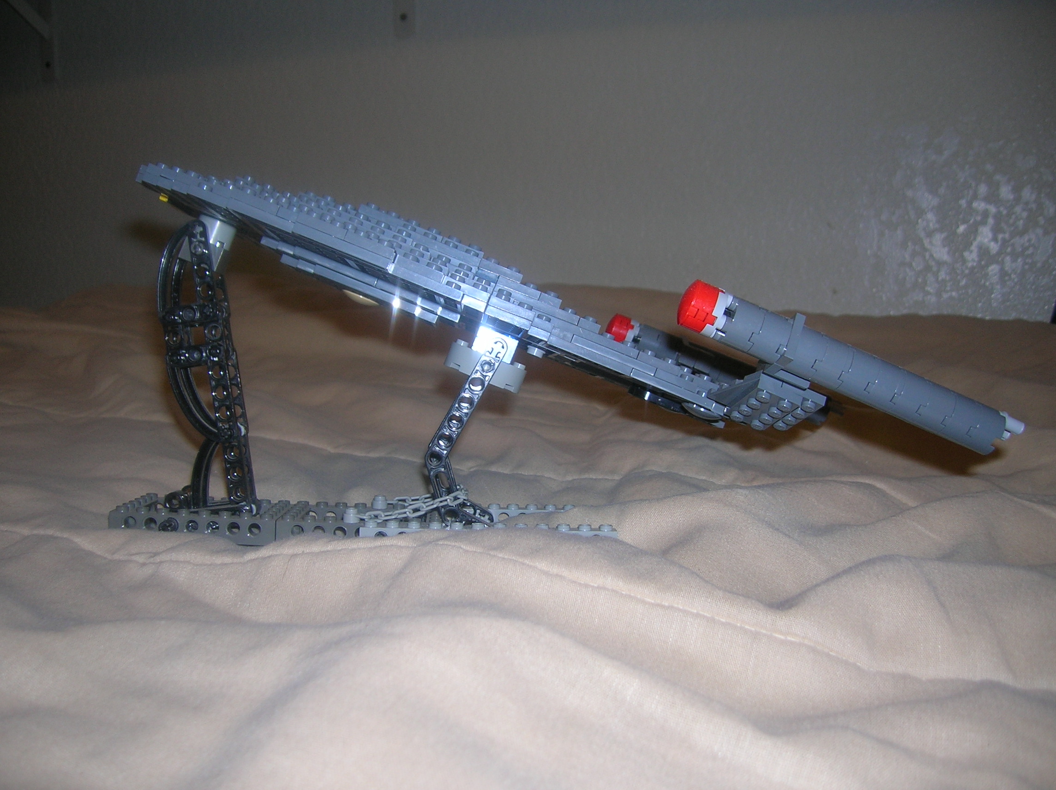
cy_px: 395
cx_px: 528
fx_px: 1036
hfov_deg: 54.0
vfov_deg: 41.7
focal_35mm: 34
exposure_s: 1/60.1
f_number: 2.9
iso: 50
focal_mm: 5.7
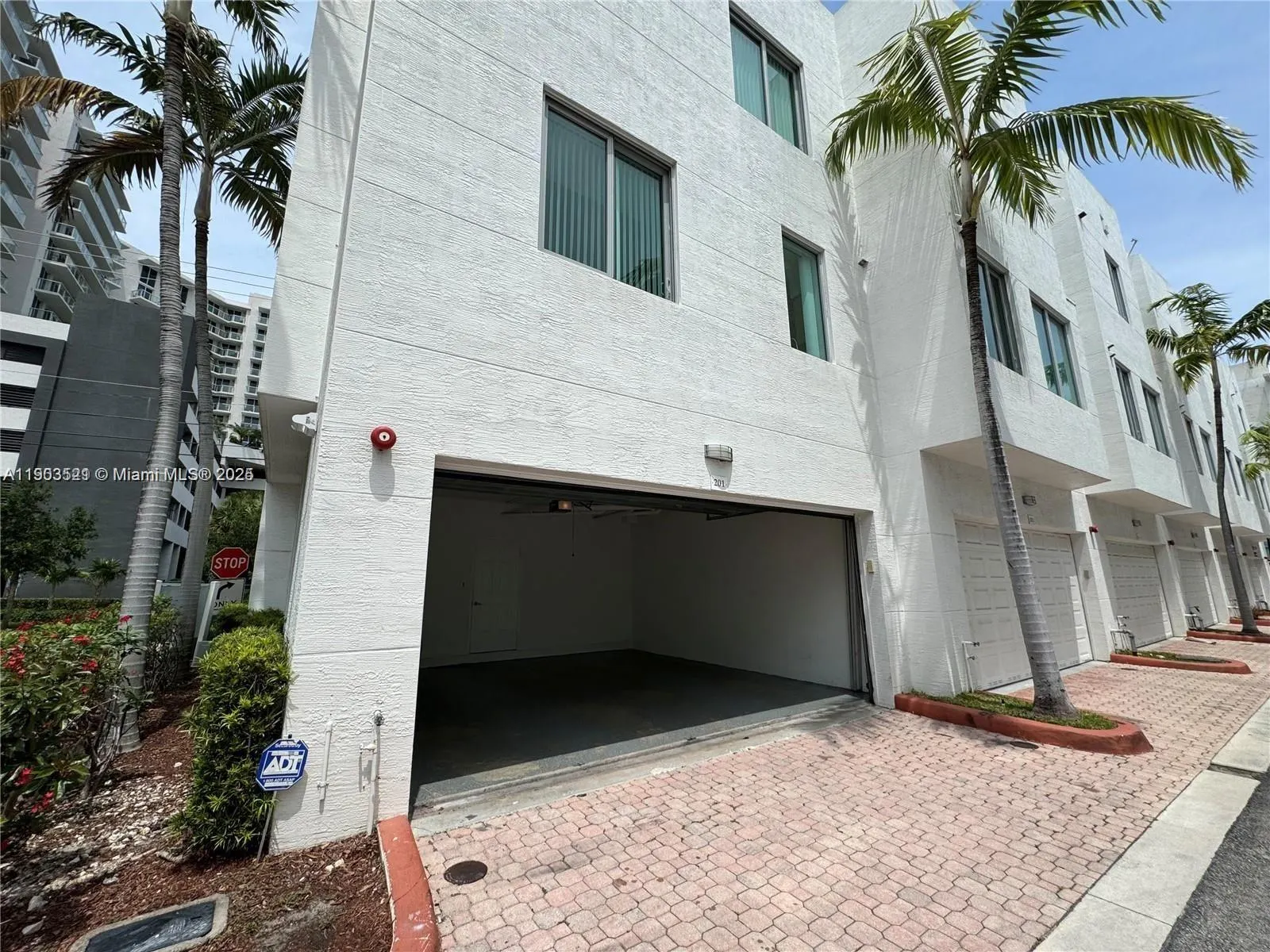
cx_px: 635
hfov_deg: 102.1
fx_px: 514
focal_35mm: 14
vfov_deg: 85.7
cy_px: 476
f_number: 2.2
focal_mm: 2.22
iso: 50
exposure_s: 1/3247
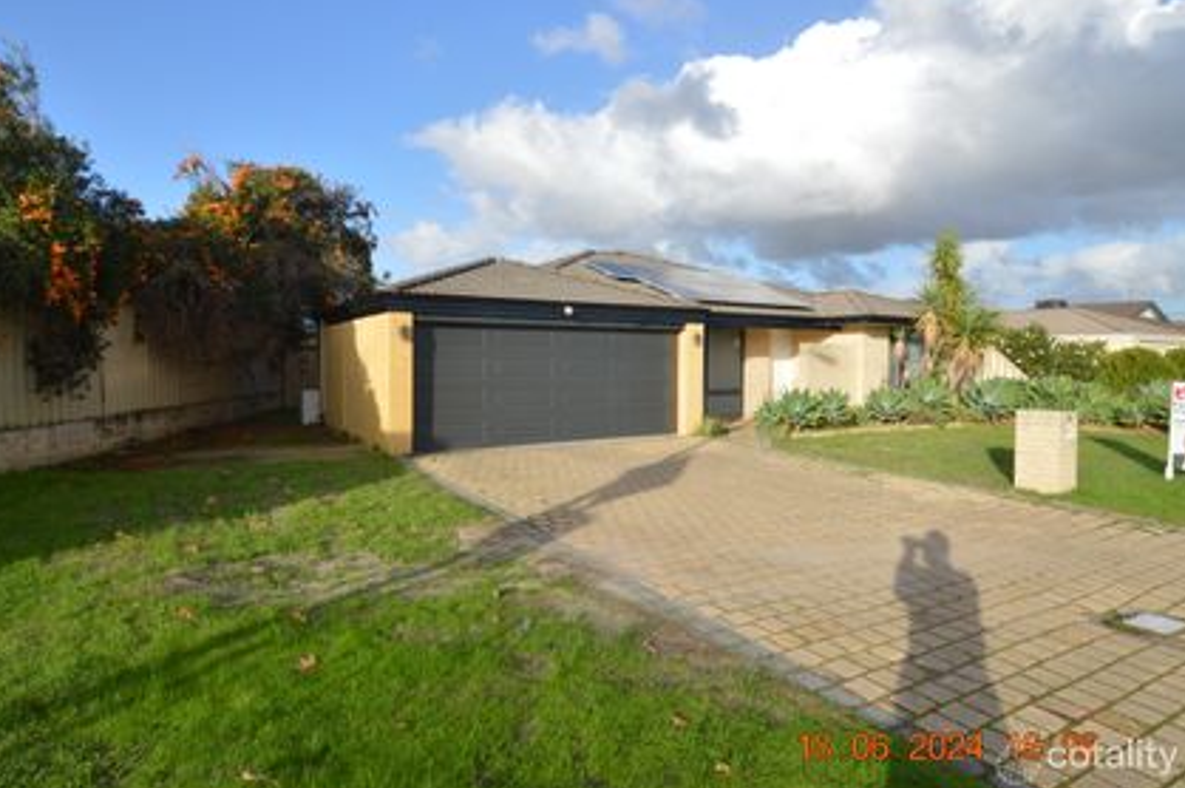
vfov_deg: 65.6
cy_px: 370
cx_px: 558
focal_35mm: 19
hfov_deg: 88.2
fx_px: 611
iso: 200
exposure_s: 1/125
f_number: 10
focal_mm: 11
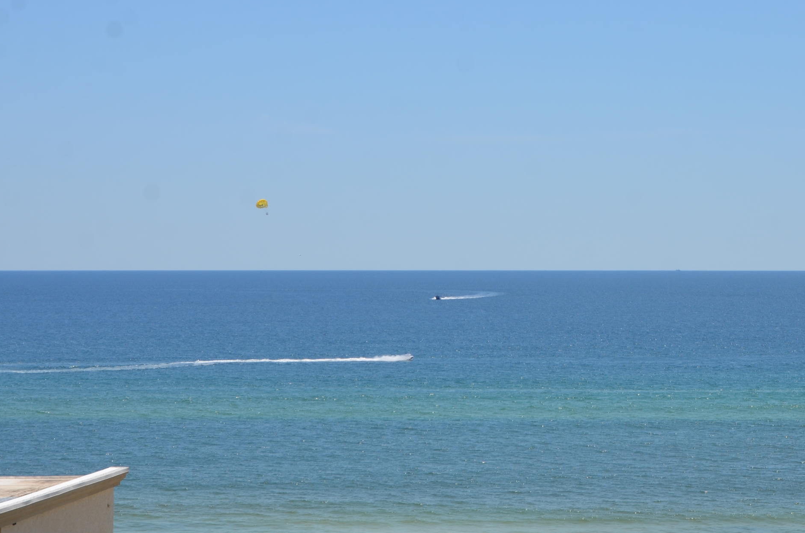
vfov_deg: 12.6
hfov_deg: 18.9
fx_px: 2405
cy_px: 234
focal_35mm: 108
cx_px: 591
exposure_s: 1/320
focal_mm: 45
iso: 100
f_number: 9
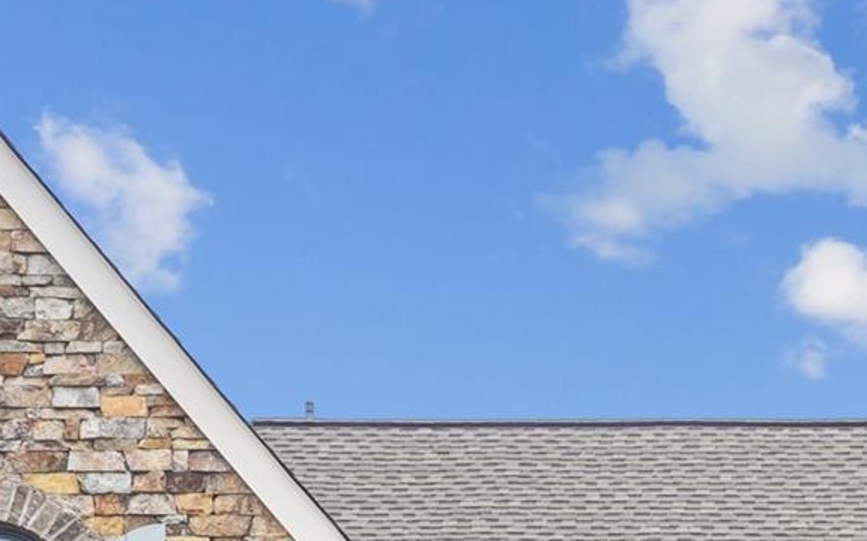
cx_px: 859
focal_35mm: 152
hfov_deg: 13.6
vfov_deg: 8.3
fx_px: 3590
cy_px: 932
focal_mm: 42
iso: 100
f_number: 5
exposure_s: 1/250
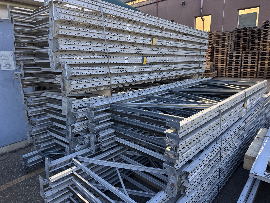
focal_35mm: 24
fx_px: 187
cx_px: 135
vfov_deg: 56.8
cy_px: 102
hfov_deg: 71.6
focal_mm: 6.76
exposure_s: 1/33
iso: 1000
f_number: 1.78
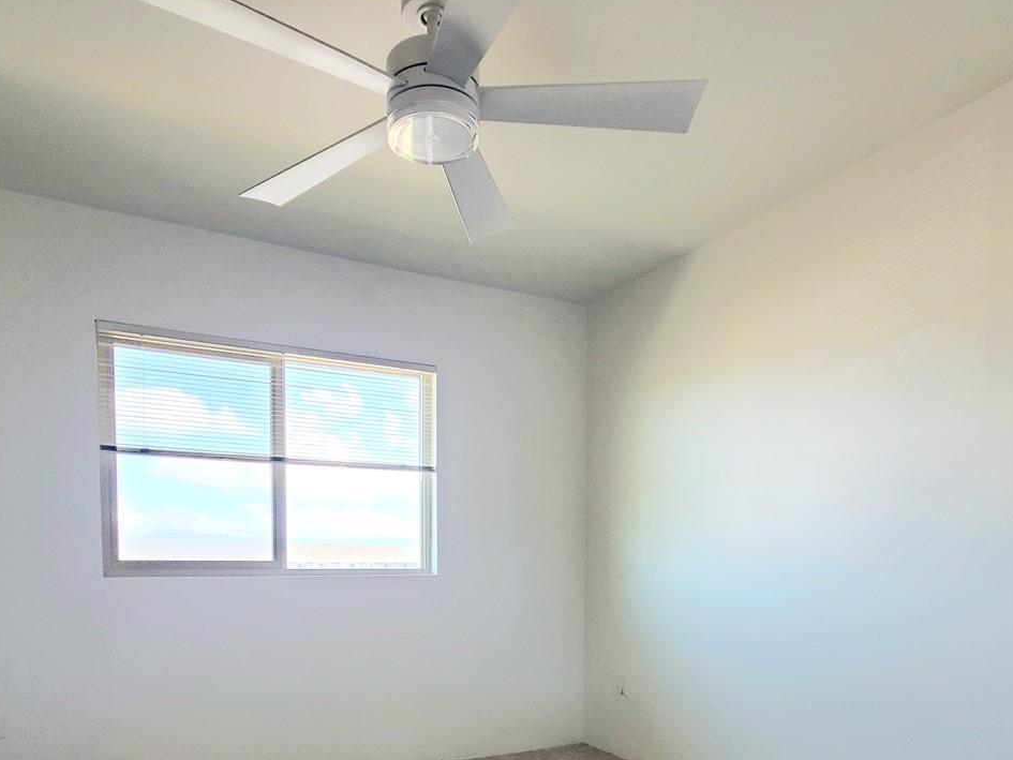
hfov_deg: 76.3
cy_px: 598
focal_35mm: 22
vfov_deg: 57.0
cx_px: 468
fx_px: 644
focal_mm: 2.2
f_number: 2.2
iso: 100
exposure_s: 1/119
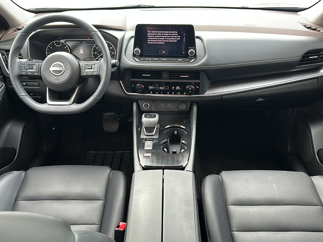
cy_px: 121
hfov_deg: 69.4
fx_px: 233
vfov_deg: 54.9
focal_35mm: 25
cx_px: 162
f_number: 1.78
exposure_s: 1/59
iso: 50
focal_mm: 6.86
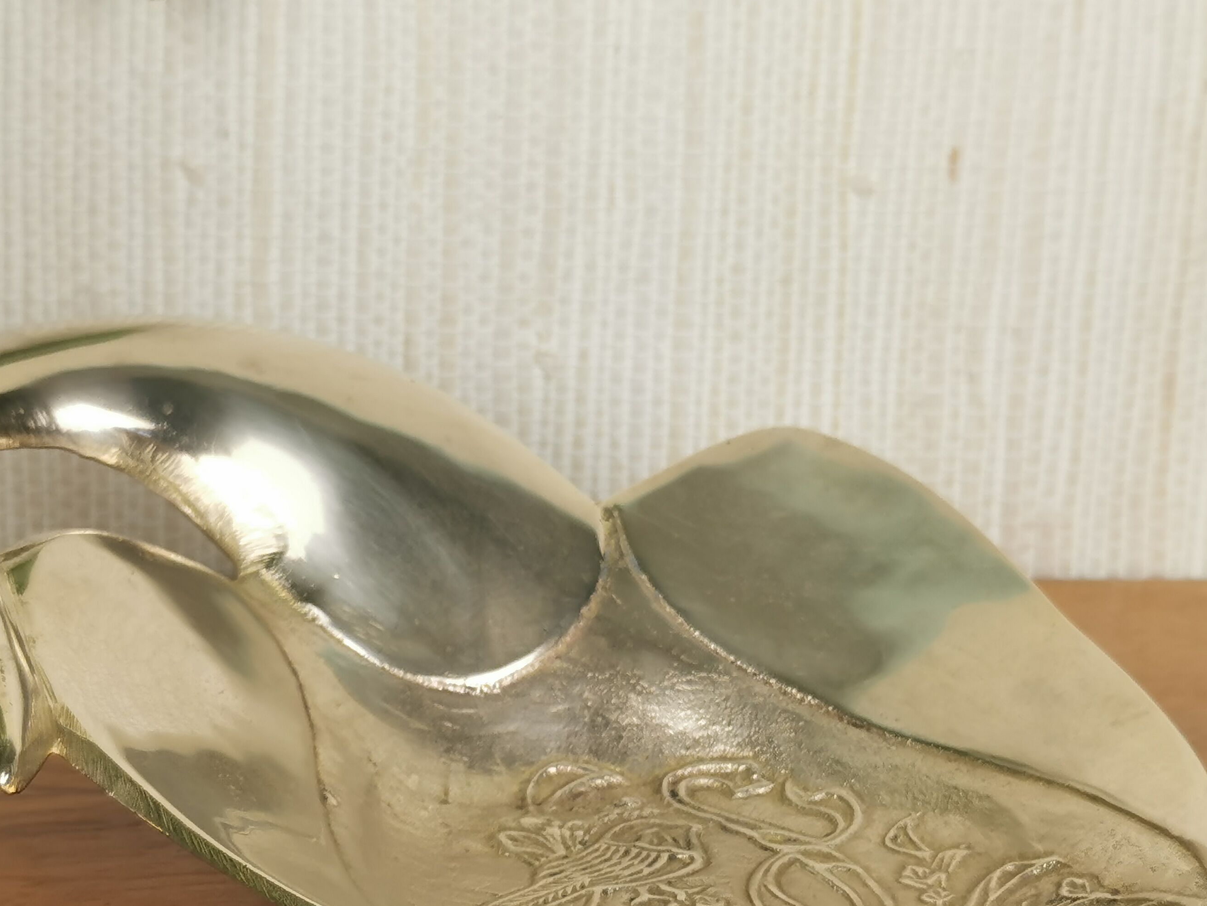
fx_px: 3417
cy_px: 623
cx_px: 509
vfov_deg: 15.1
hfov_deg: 20.0
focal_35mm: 98
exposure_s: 1/100
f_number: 1.8
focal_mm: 5.58
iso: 50
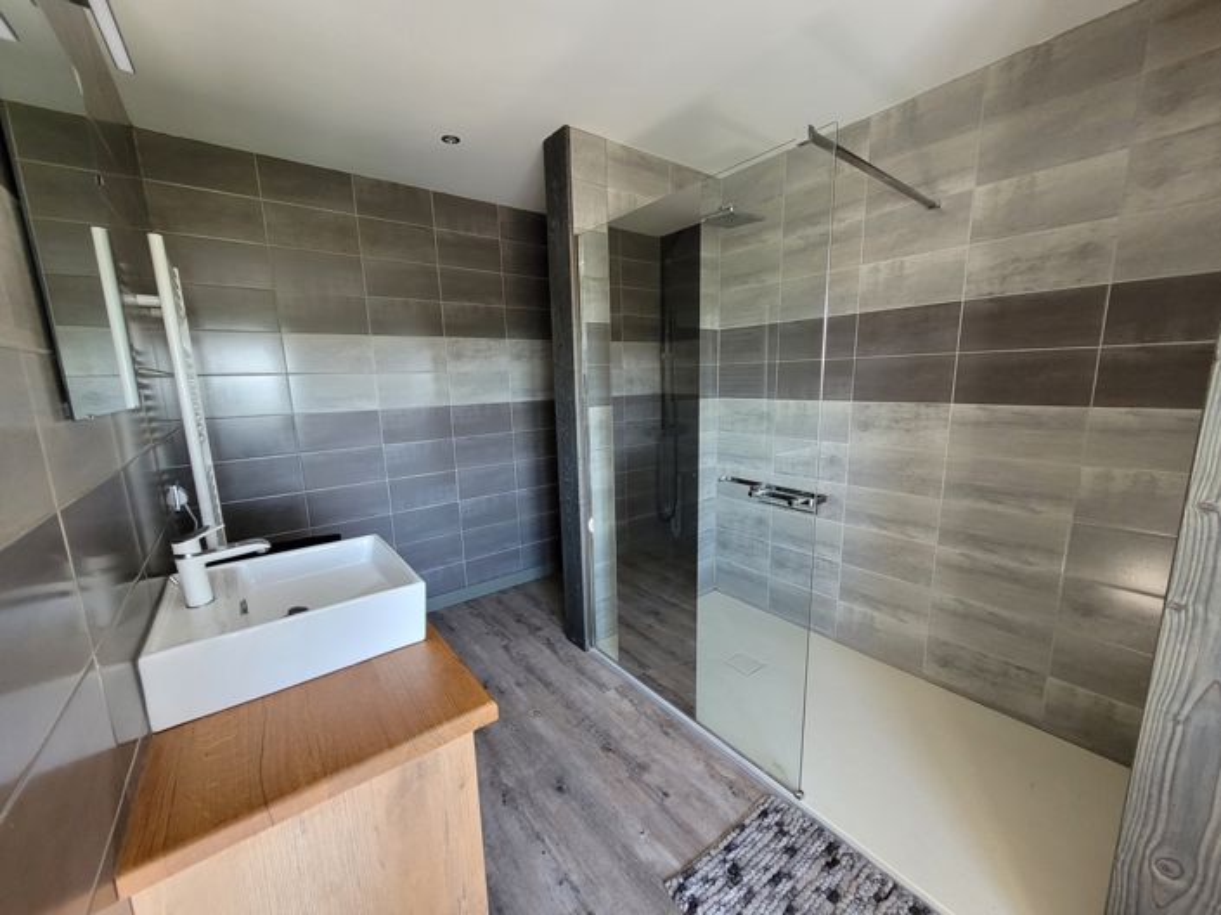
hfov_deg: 106.2
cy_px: 458
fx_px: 458
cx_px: 610
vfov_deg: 89.9
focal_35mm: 13
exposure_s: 1/50
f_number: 2.2
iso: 160
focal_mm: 1.74
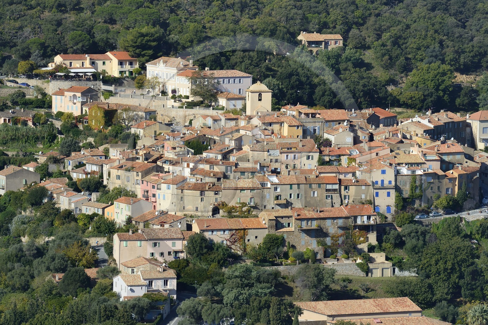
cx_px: 244
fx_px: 2710
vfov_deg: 6.9
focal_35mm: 200
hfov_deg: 10.3
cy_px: 162
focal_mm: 200
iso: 800
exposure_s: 1/1250
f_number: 14
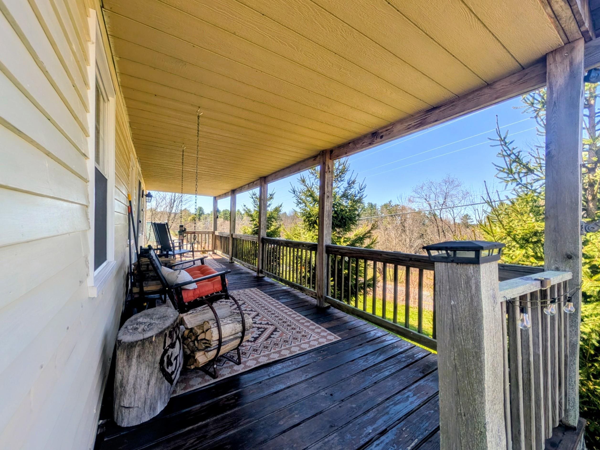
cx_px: 300
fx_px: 208
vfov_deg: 94.5
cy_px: 225
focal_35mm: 12
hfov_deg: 110.5
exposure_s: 1/1499
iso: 42
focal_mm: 2.02
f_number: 1.7
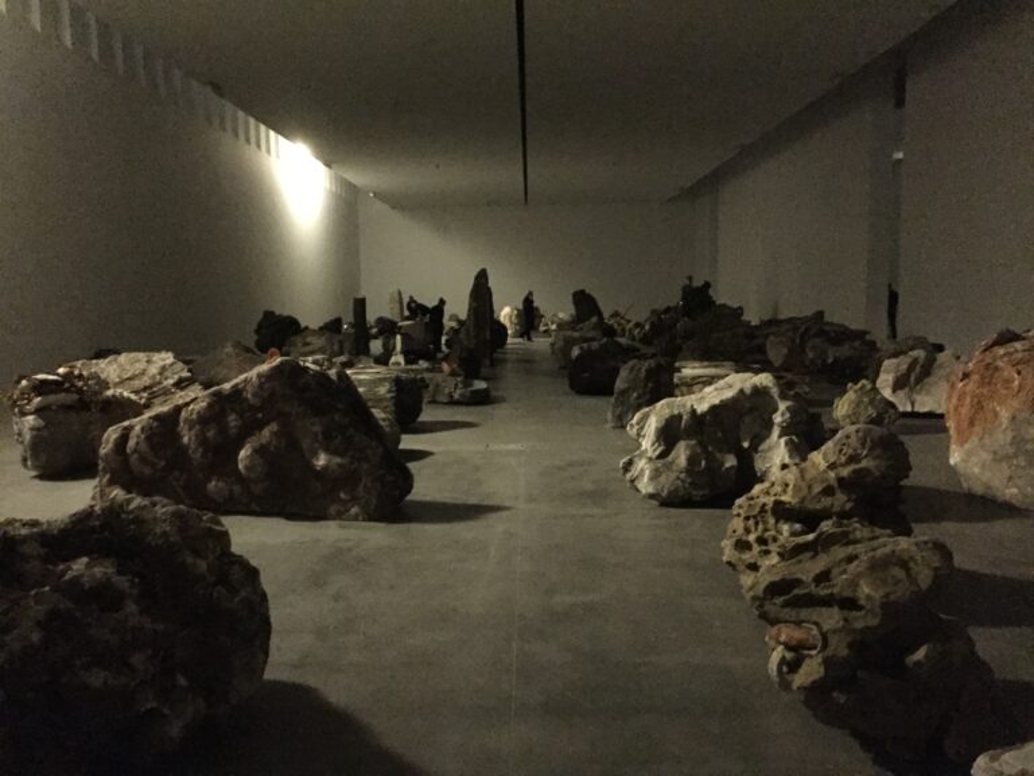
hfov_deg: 61.7
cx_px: 517
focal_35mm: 29
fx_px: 866
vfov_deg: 48.2
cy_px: 388
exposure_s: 1/17
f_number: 2.2
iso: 2000
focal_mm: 4.15
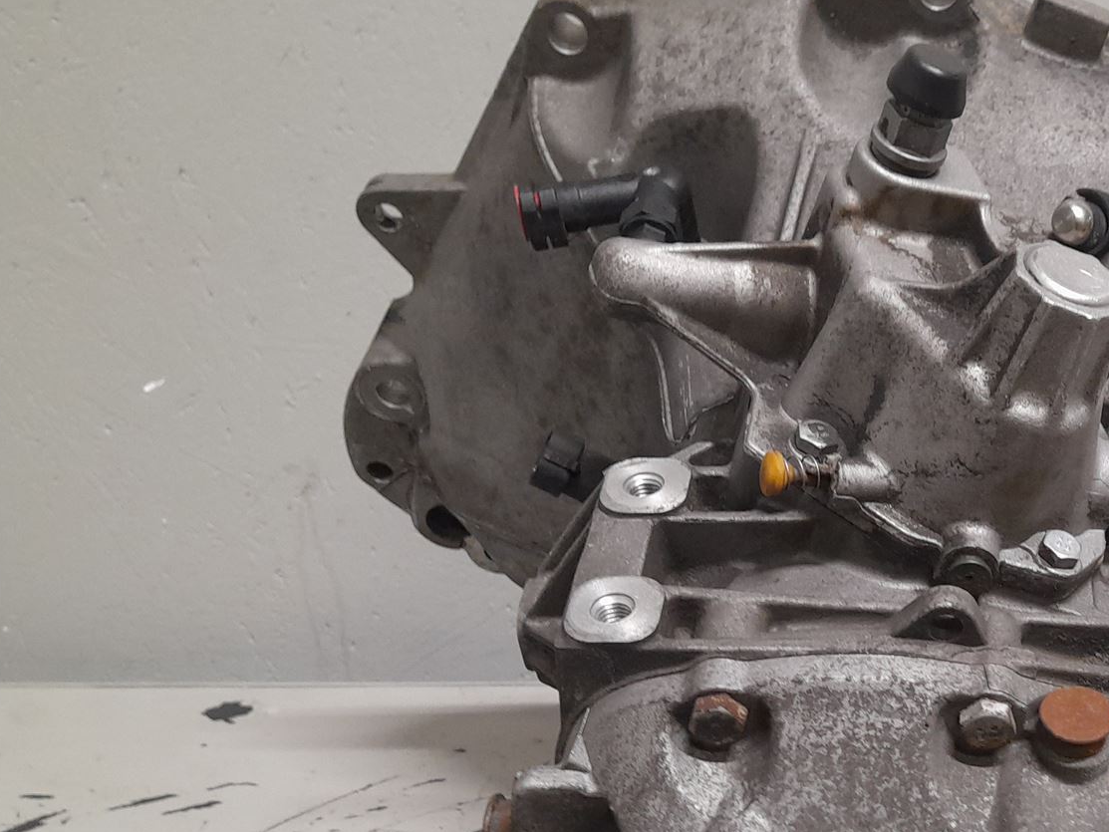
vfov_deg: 31.0
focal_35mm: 46
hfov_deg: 38.5
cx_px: 989
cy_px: 629
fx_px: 1474
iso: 250
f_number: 2
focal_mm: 4.6
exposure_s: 1/50
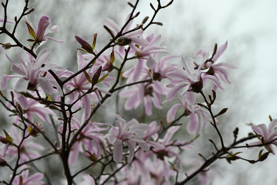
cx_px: 138
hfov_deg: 19.5
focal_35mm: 105
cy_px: 92
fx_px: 808
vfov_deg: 13.0
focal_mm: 105
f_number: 5.6
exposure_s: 1/250
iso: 140
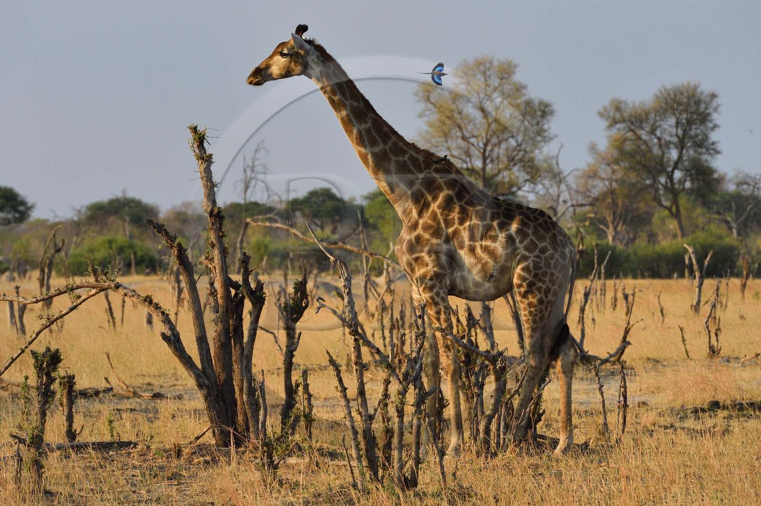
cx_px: 380
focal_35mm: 280
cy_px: 253
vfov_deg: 4.9
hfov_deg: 7.4
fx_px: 5914
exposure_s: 1/500
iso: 800
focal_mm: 280
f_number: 10
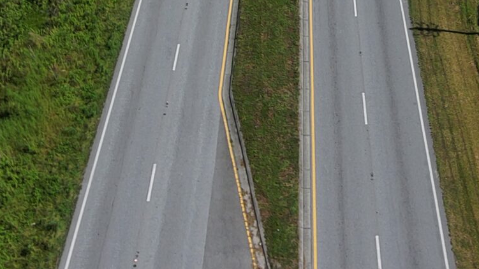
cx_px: 365
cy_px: -169
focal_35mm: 78
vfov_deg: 14.2
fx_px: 990
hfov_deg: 26.8
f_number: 2.8
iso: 100
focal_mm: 3.7
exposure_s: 1/233
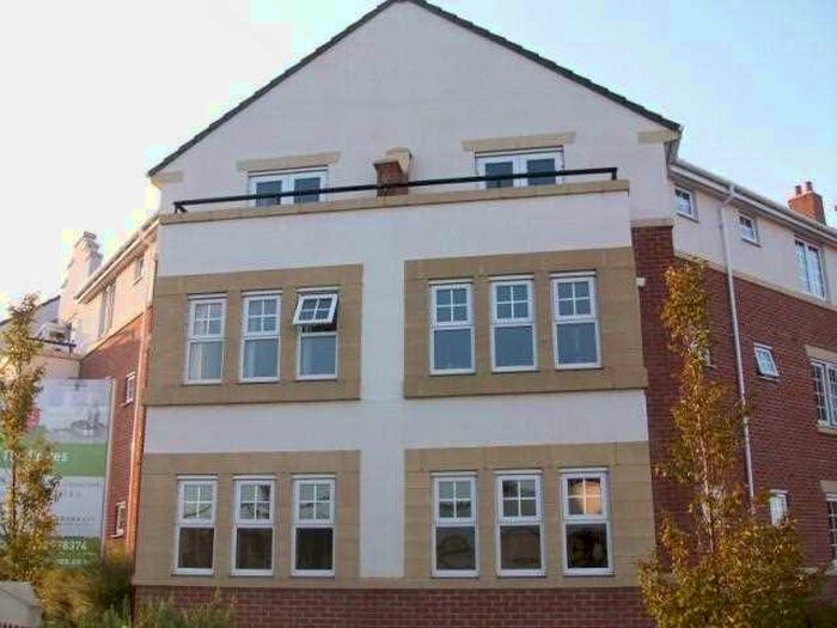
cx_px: 418
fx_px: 822
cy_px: 314
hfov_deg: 54.0
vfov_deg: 41.8
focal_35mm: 34
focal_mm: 5.7
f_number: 2.8
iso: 64
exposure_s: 1/181
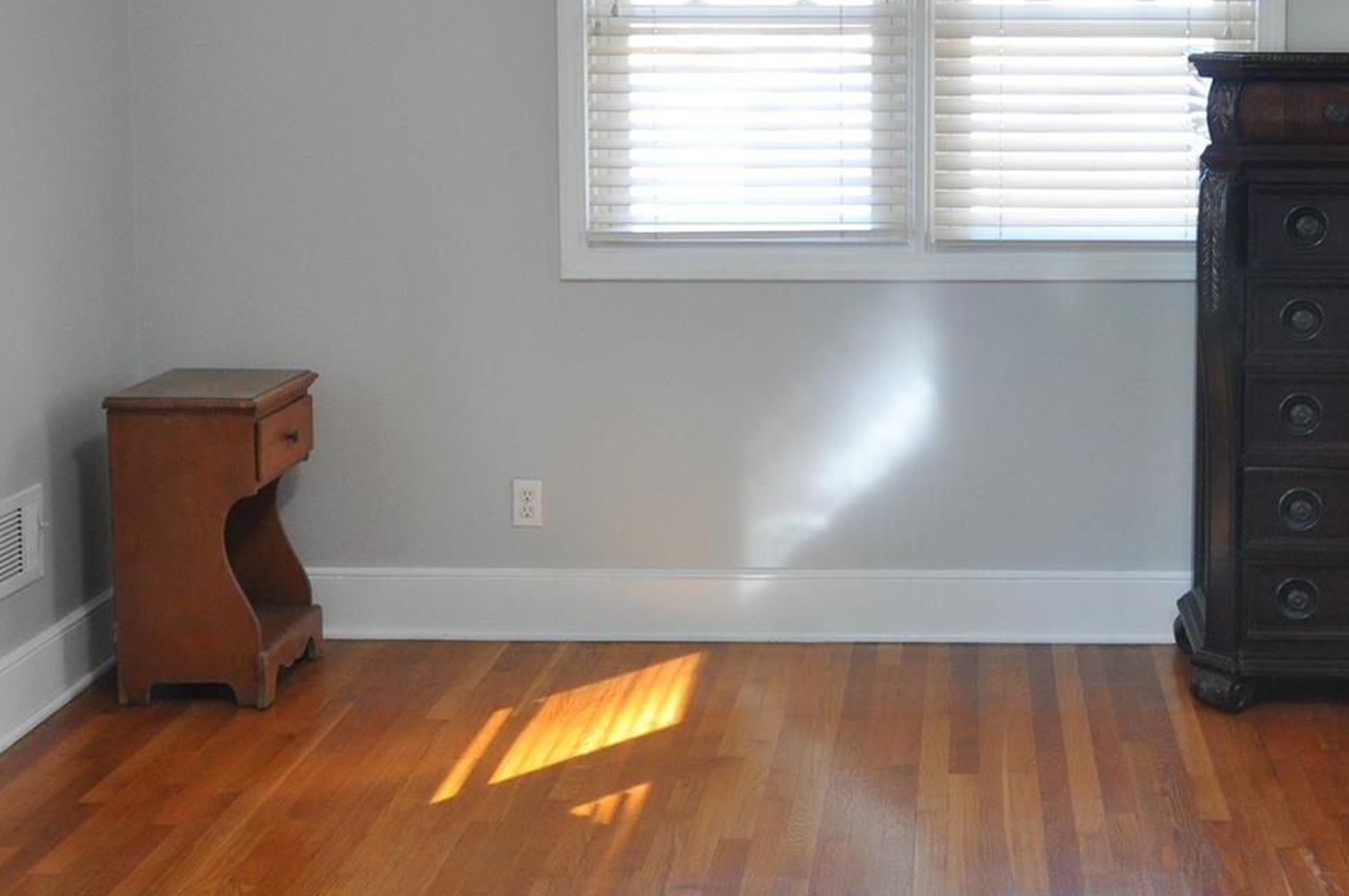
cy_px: 195
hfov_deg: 38.3
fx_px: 1908
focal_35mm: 51
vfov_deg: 26.0
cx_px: 935
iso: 800
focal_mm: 16
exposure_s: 1/60
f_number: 4
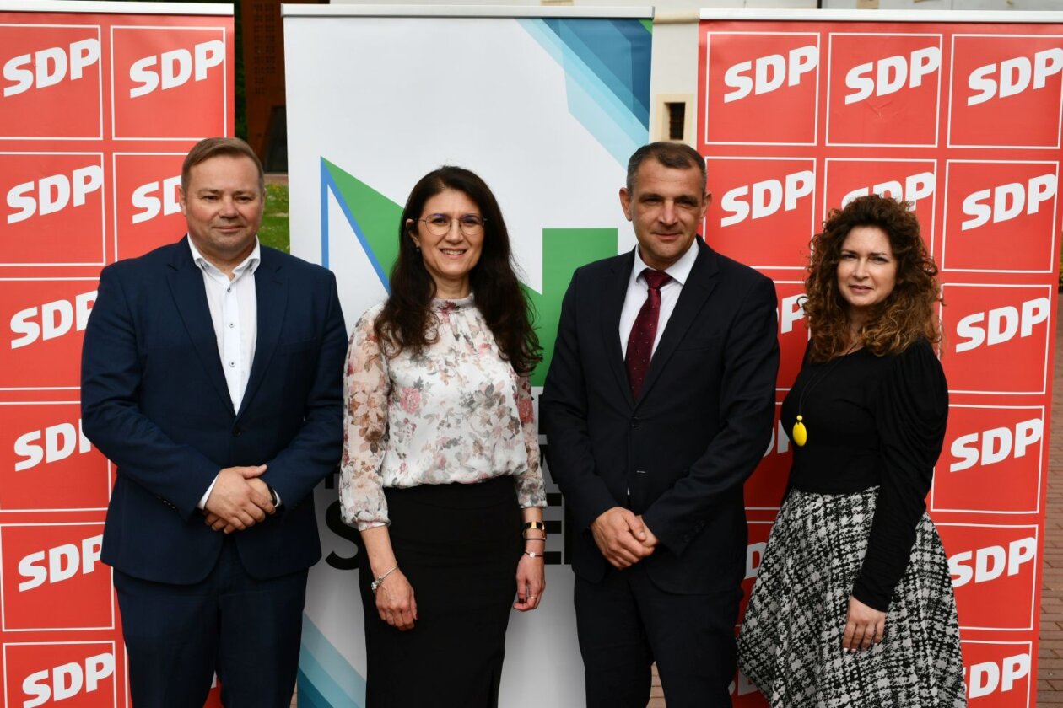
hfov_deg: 35.1
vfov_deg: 23.8
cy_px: 354
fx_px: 1683
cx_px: 532
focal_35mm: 57
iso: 110
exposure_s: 1/250
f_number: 8
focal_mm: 38
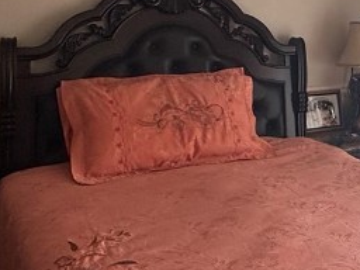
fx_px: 582
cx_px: 357
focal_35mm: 56
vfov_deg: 25.0
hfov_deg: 31.8
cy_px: 10
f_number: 2.2
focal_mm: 2.22
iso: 64
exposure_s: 1/123
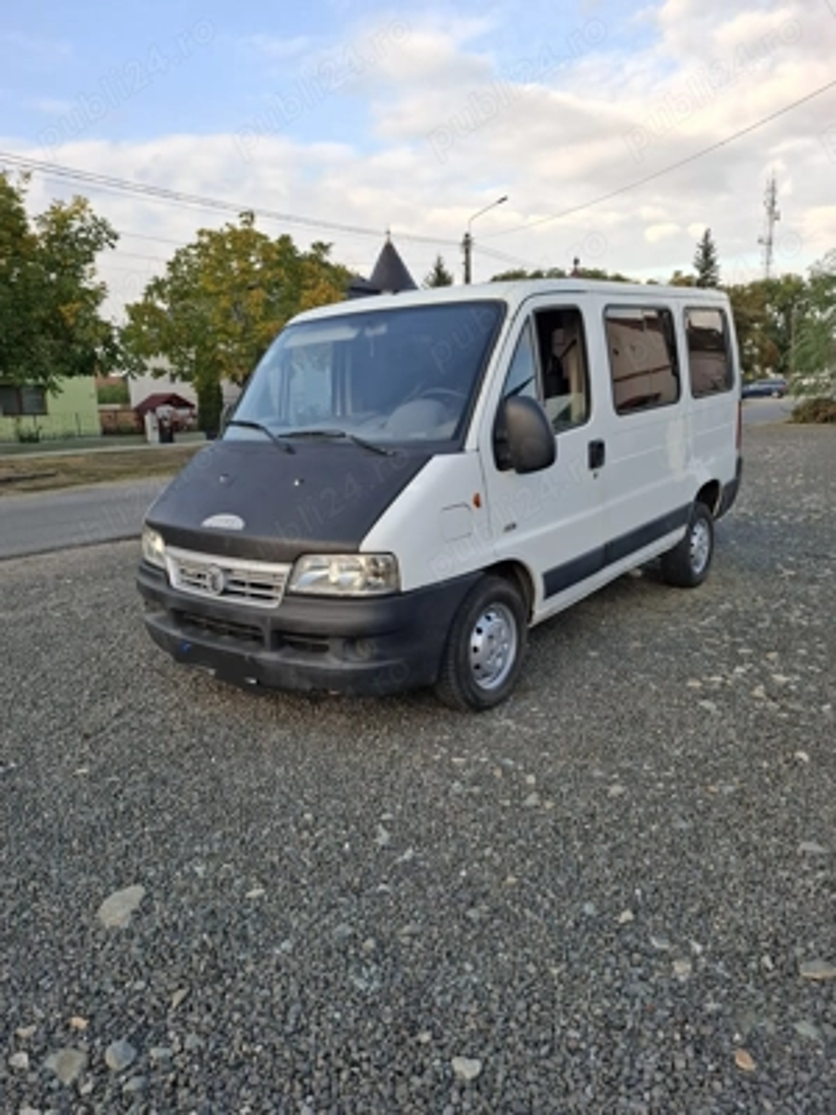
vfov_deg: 73.9
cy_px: 558
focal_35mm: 23
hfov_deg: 58.9
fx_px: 741
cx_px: 418
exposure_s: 1/500
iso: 50
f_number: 1.8
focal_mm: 5.54
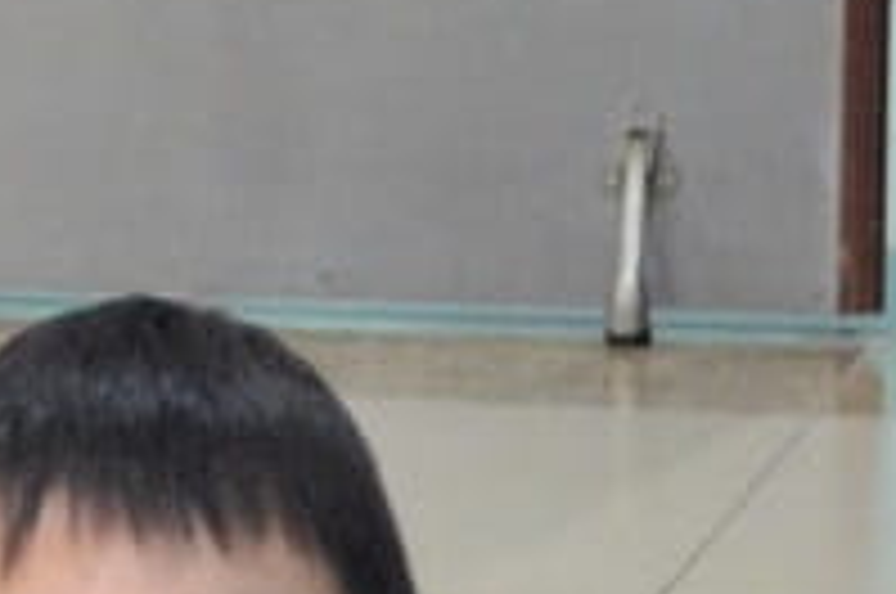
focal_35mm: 377
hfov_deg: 5.5
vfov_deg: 3.6
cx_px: -171
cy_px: 954
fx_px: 9368
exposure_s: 1/40
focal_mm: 50
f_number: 3.2
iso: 1000
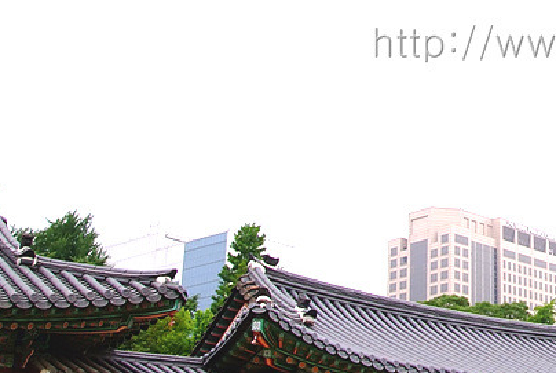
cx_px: 655
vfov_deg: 18.3
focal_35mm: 74
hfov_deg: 24.8
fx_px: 1145
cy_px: 62
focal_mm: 17
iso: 160
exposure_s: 1/180
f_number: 6.3
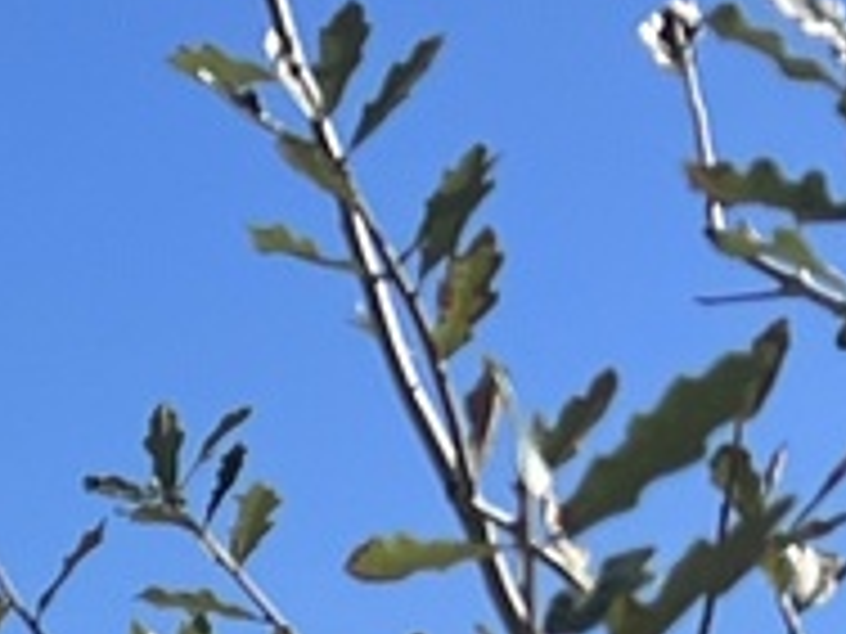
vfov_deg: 6.6
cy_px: 2131
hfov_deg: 8.4
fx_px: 4863
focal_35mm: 199
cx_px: -1660
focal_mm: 5.7
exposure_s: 1/4444
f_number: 1.5
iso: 50
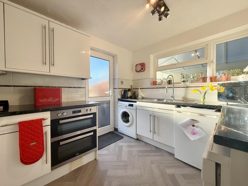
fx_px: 100
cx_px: 124
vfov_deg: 85.7
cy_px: 93
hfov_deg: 102.1
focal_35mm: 14
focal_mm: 2.22
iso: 64
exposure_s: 1/274
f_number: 2.2
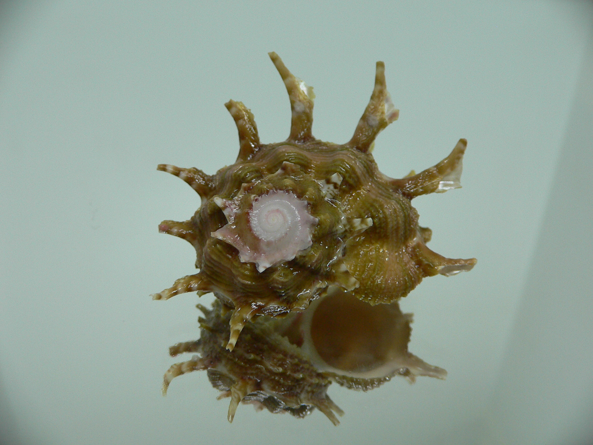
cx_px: 296
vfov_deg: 40.7
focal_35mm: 35
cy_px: 222
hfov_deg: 52.6
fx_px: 600
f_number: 2.8
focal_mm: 4.6
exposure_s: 1/60
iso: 100
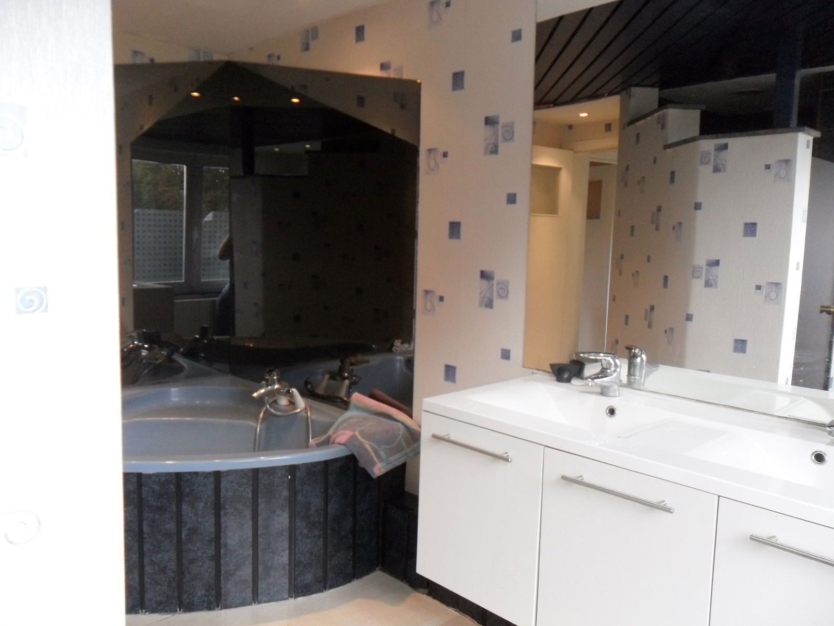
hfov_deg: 65.3
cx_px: 417
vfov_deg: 51.4
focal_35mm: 27
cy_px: 313
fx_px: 651
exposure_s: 1/30
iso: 240
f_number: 3.5
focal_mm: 4.9
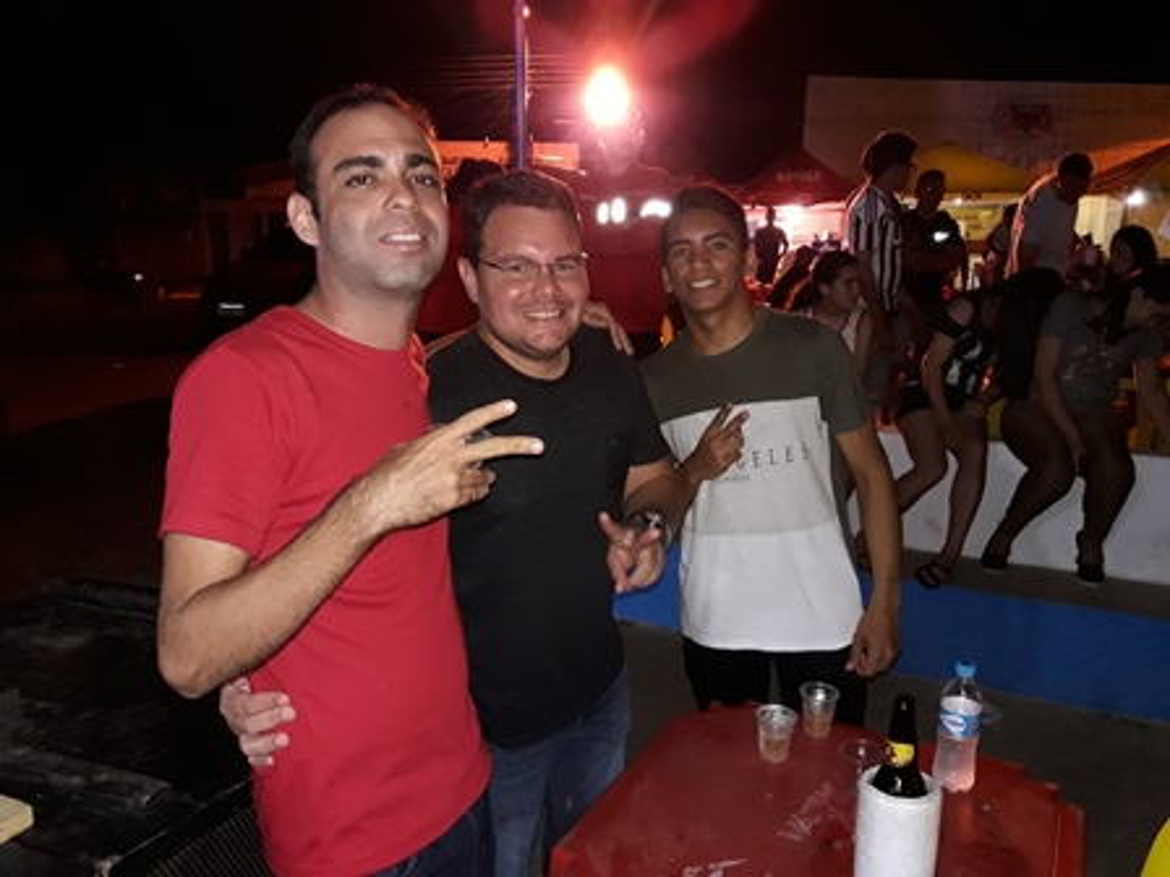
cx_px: 585
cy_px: 438
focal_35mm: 28
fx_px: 946
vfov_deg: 49.7
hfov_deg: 63.4
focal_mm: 3.7
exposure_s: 1/24
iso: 250
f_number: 1.9
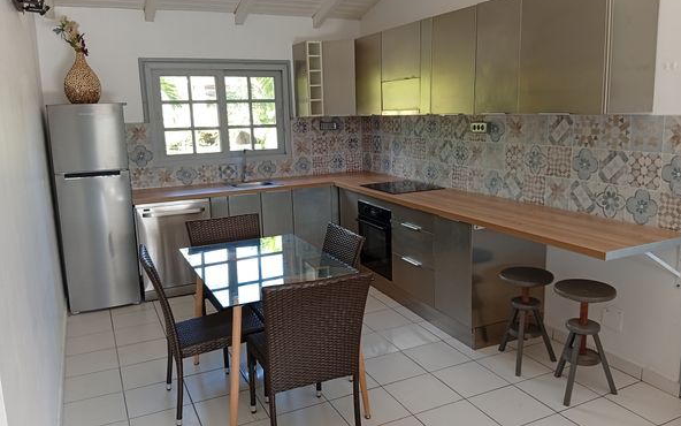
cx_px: 344
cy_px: 208
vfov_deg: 44.5
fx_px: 520
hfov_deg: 66.5
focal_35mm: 28
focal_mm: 3.96
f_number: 1.8
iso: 114
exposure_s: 1/50
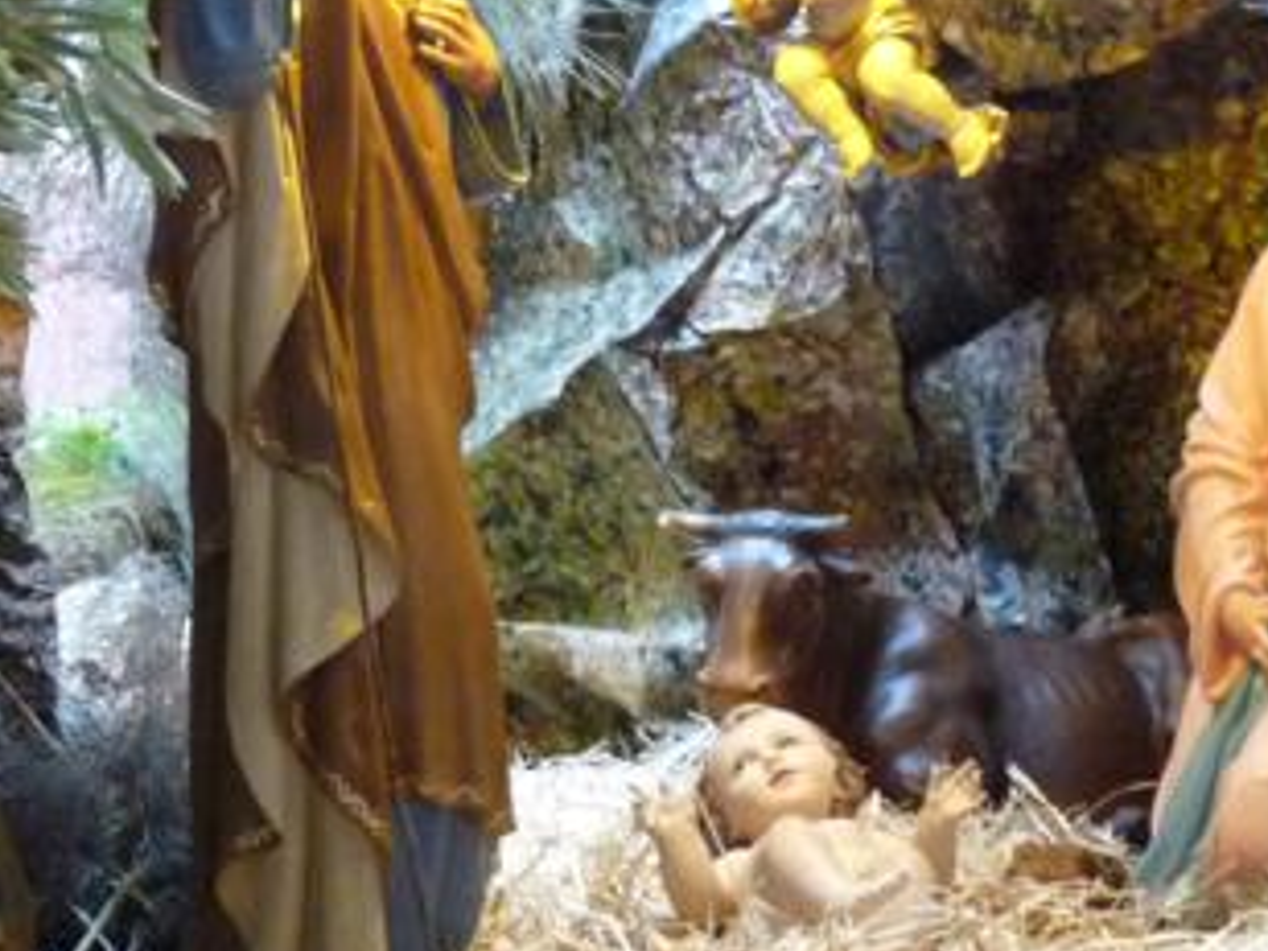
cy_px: 375
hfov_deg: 18.5
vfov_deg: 14.0
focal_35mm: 106
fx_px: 3883
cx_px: 786
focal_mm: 6.5
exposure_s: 1/8
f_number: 3
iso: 400
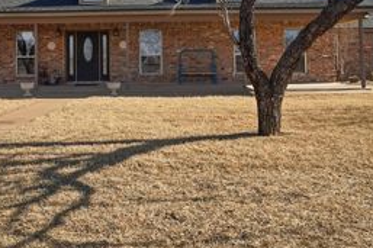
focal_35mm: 35
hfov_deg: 53.8
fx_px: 362
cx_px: 138
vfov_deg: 35.9
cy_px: 33
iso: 640
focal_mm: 12
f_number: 8
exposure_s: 1/4000
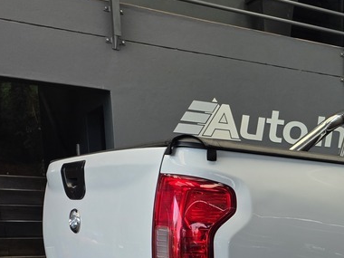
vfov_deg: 22.1
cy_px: 299
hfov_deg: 27.5
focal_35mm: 62
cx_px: 409
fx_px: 616
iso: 80
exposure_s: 1/1290
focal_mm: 6.25
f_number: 1.7
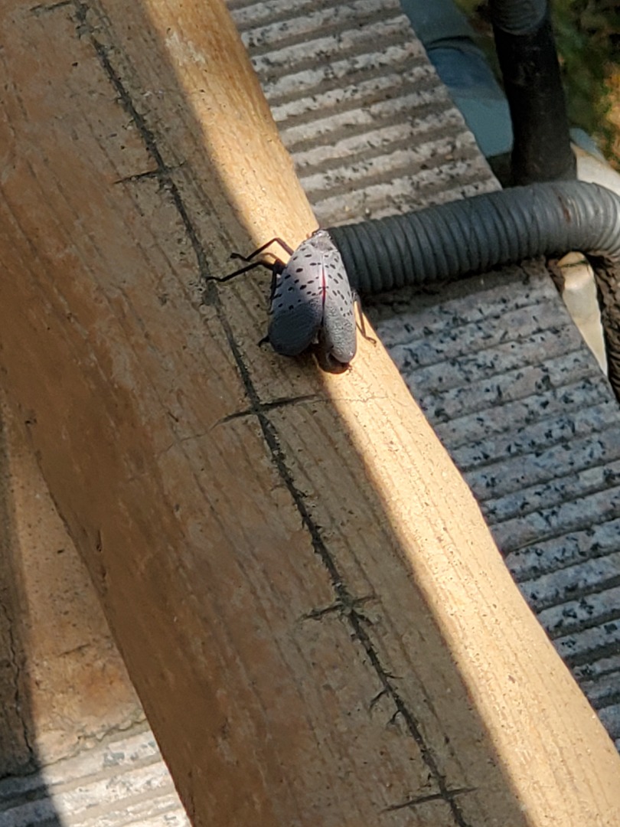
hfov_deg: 28.0
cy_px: 414
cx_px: 310
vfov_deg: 36.8
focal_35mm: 52
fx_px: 1242
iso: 50
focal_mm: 6
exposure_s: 1/445
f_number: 2.4
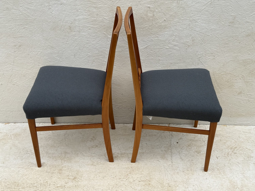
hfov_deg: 39.7
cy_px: 96
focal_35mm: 48
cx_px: 128
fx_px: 354
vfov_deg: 30.3
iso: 64
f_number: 1.78
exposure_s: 1/596
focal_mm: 6.76
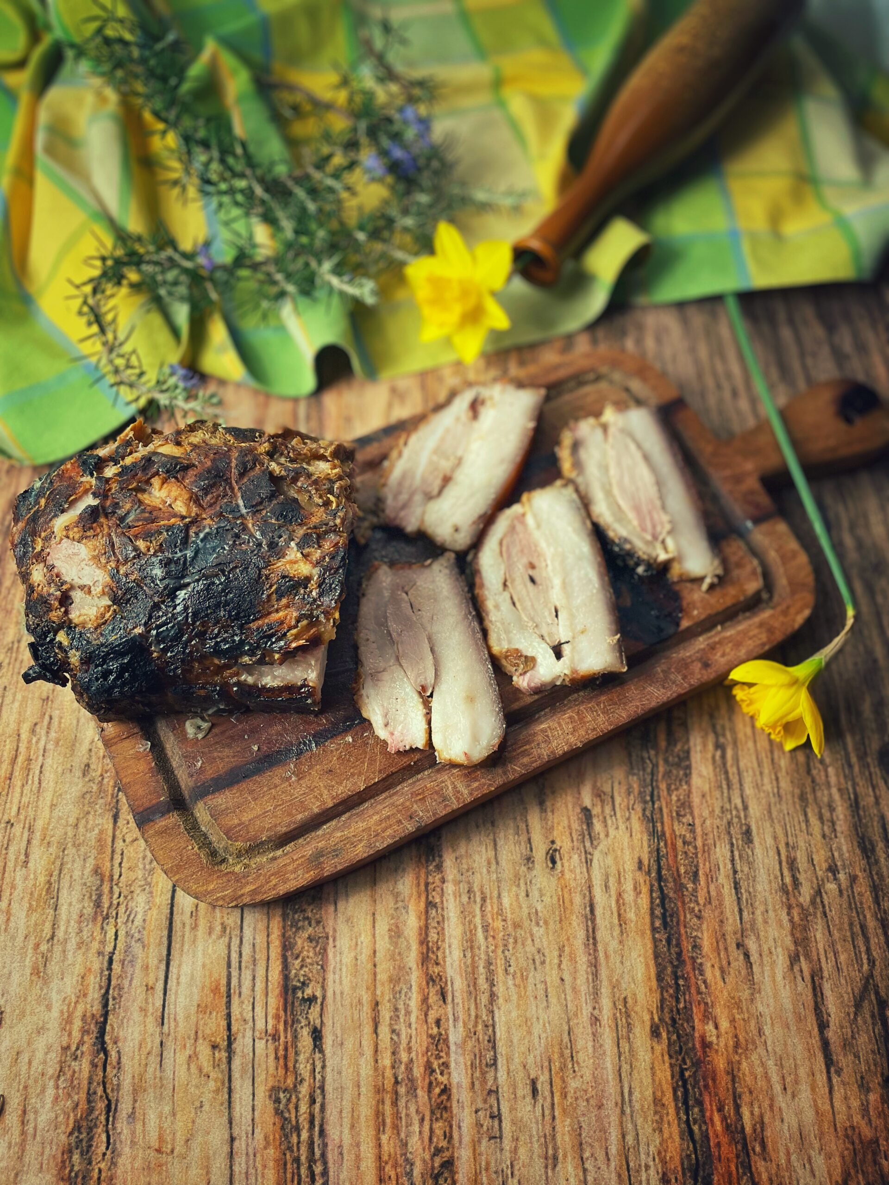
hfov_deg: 53.1
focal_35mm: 26
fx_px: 890
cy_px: 592
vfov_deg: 67.3
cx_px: 444
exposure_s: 1/50
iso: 100
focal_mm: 4.2
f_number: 1.6
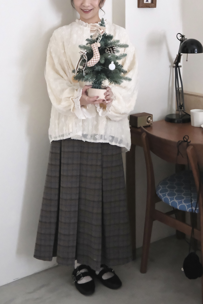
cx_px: 102
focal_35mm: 30
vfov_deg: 61.9
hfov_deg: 43.6
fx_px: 254
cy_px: 152
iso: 6400
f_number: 4
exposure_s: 1/160
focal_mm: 20.2
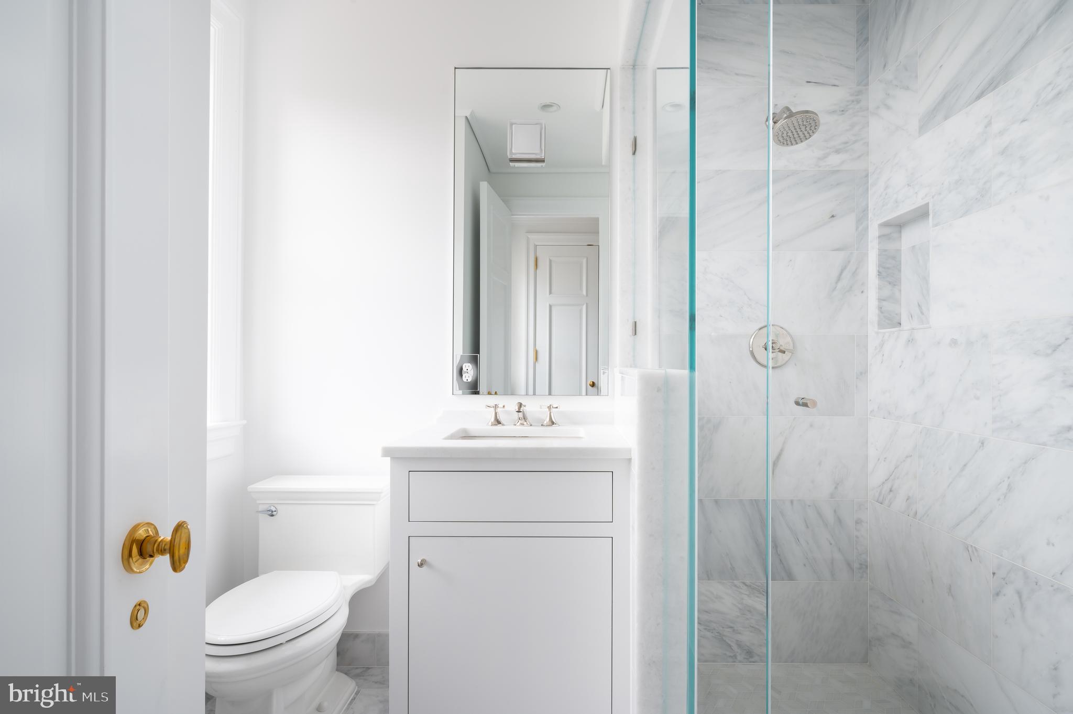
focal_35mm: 18
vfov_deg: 67.3
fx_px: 536
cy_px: 357
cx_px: 536
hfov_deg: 90.0
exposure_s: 1/160
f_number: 13
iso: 400
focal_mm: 18
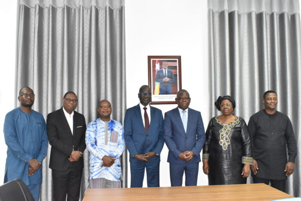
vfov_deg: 35.5
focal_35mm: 38
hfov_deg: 51.3
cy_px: 100
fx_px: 314
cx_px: 150
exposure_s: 1/60
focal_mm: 25
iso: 9000
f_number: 8
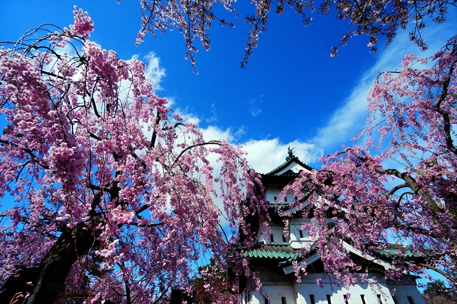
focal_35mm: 15
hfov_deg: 100.4
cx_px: 228
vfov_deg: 77.3
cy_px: 152
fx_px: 190
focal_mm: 10
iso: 100
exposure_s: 1/800
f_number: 8
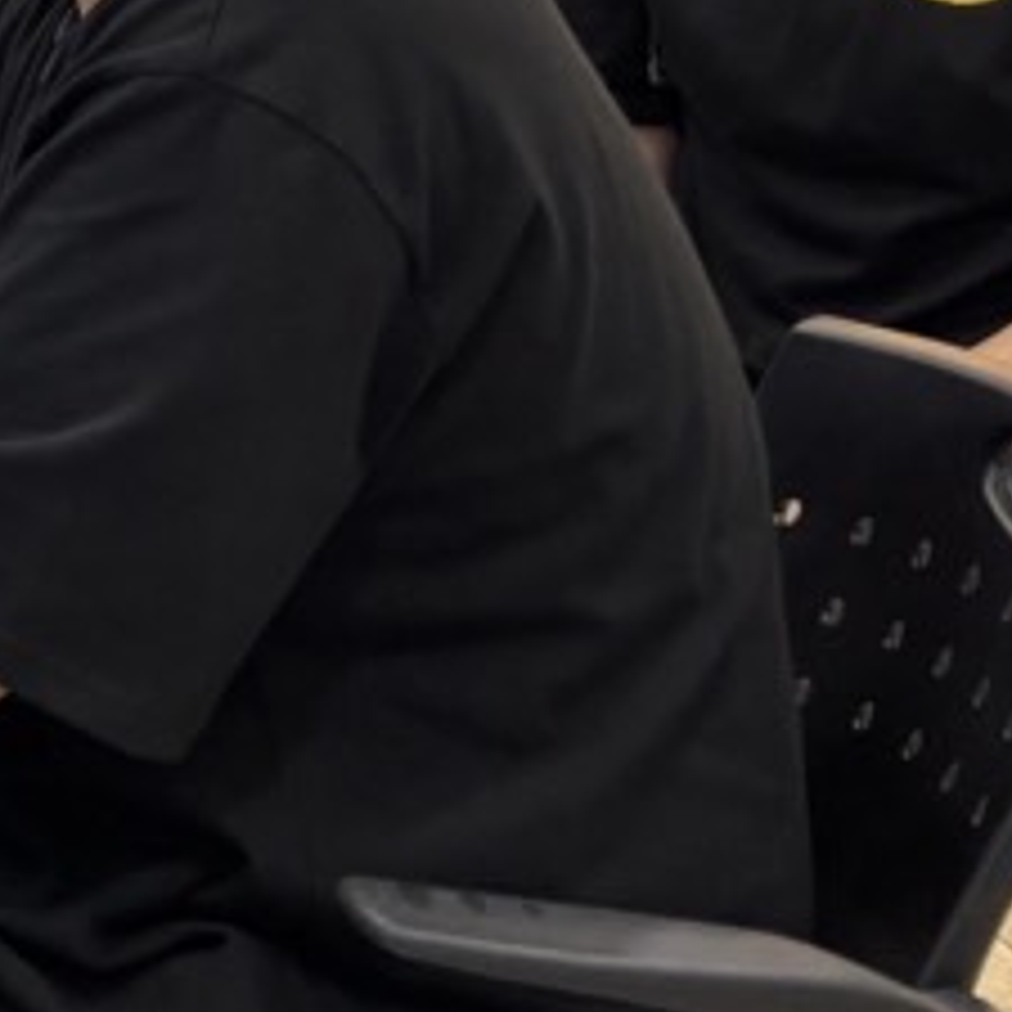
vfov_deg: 12.3
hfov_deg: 11.0
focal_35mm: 131
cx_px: -1529
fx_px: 4333
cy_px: -747
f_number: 1.6
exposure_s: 1/60
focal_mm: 5.96
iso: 64
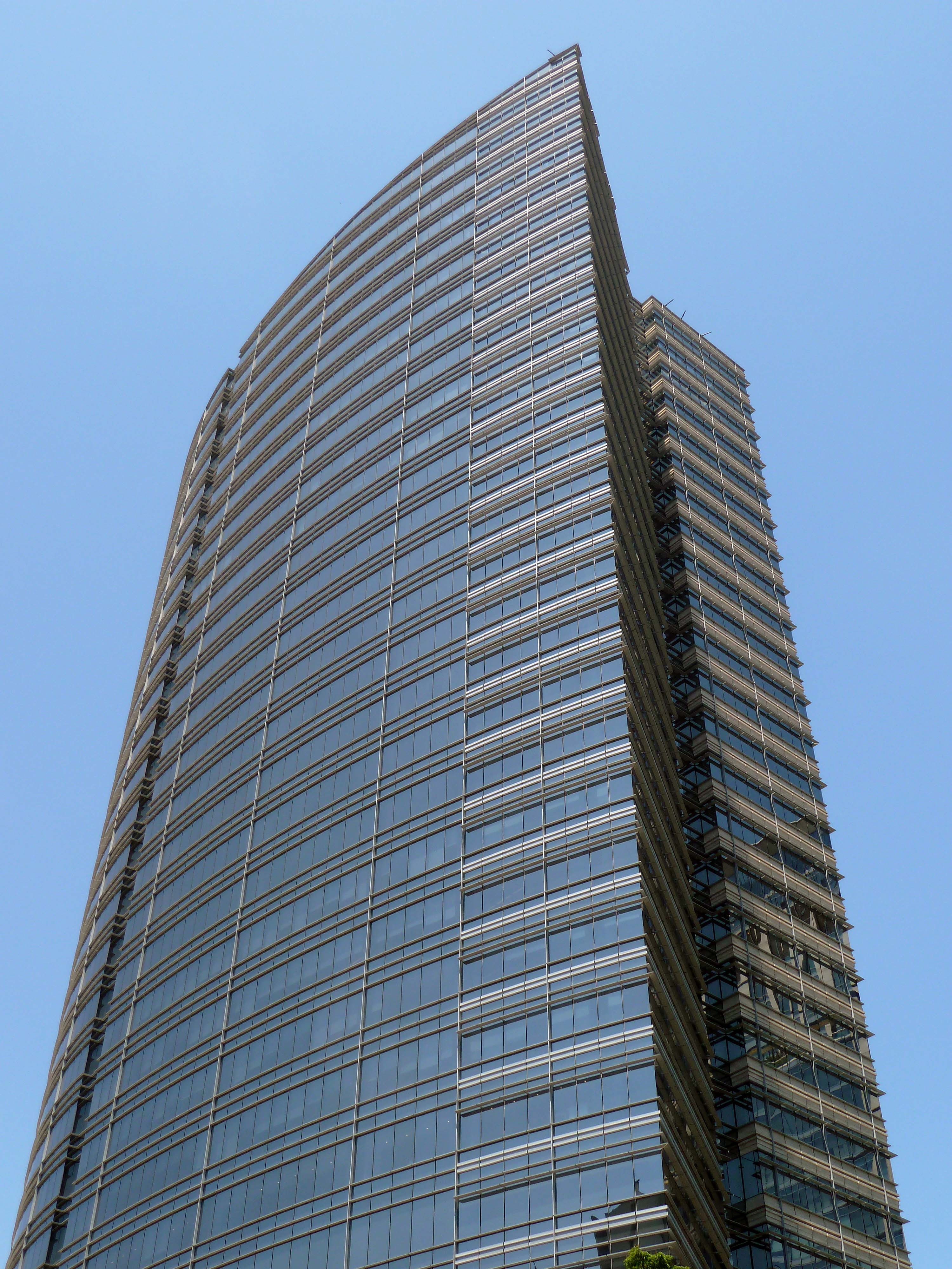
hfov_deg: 36.0
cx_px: 476
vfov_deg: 46.8
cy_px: 634
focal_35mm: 40
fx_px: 1467
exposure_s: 1/500
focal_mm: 6.5
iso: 80
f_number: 3.6
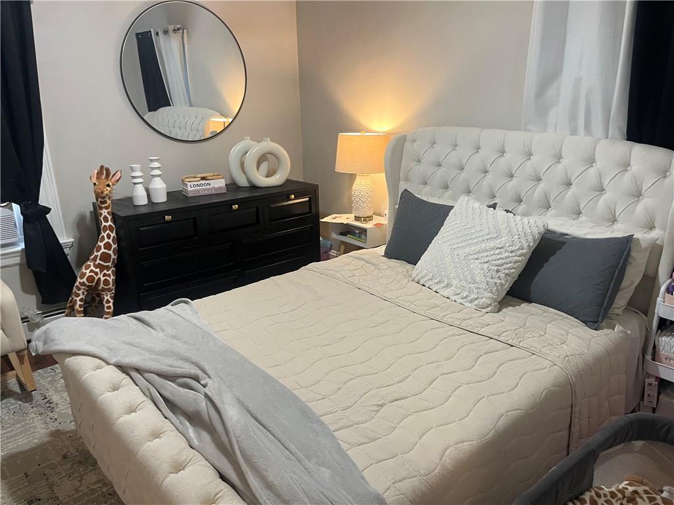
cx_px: 337
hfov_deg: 67.3
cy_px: 252
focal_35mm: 26
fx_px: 506
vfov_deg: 53.1
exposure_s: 1/60
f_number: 1.6
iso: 200
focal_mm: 5.1
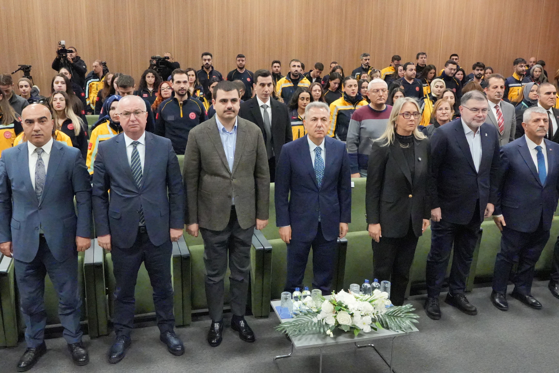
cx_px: 280
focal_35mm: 36
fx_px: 559
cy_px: 186
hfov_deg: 53.1
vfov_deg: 36.9
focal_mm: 24
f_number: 6.3
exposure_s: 1/125
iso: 20000
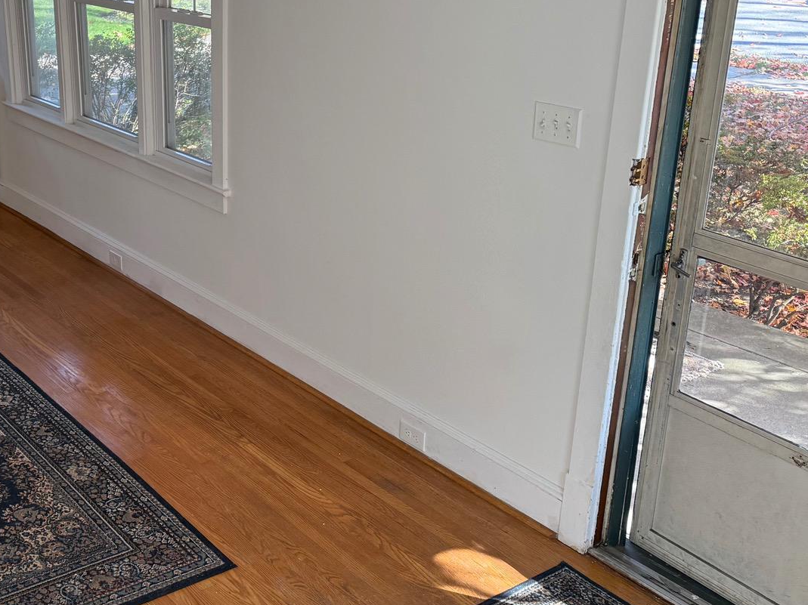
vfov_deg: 31.4
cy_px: 251
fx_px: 1073
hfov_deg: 38.8
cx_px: 101
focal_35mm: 46
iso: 160
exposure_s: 1/237
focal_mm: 6.76
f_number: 1.78
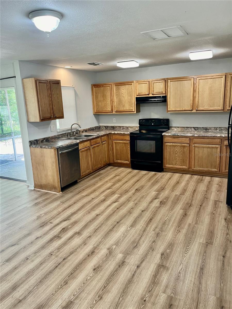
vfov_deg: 67.3
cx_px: 116
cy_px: 154
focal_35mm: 26
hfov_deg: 53.1
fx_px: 232
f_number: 1.6
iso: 80
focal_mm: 5.1
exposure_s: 1/60
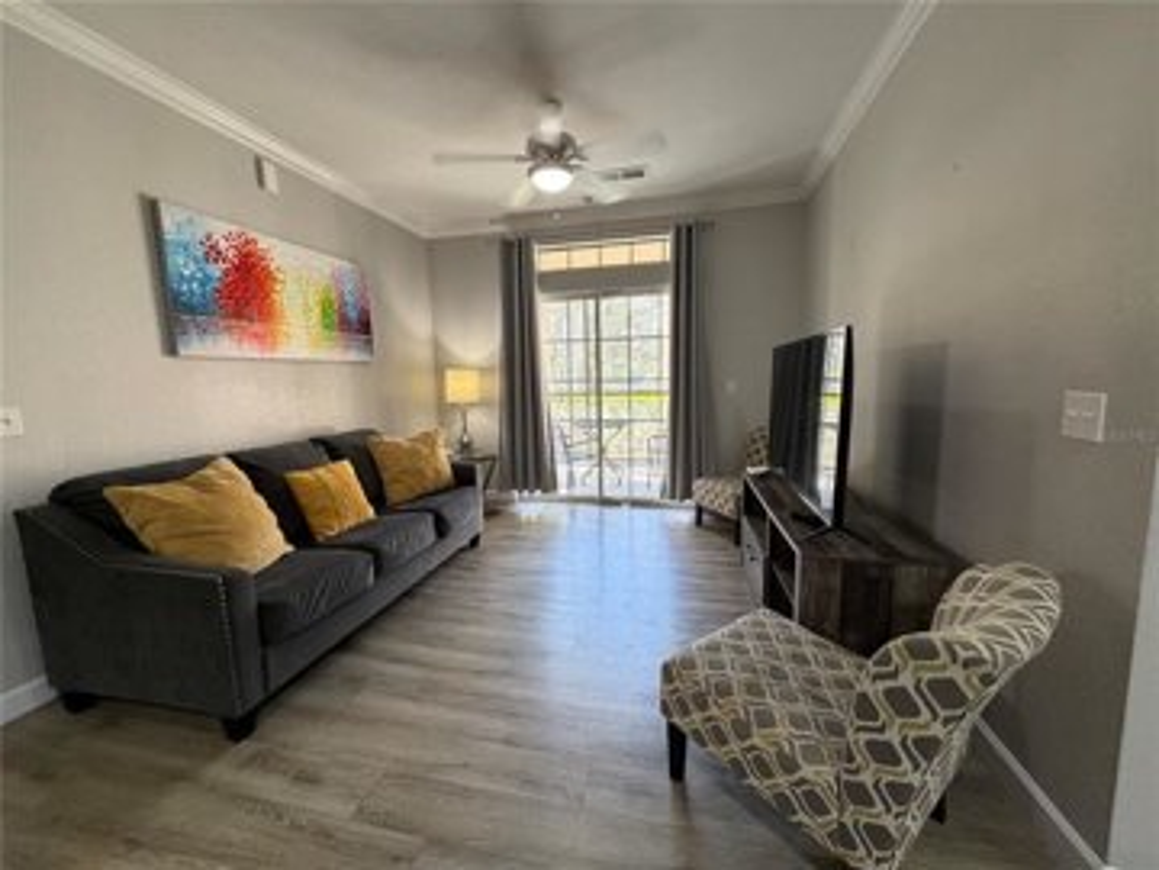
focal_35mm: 14
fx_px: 469
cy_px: 435
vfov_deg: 85.7
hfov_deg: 102.1
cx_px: 580
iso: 250
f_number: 2.2
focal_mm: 2.22
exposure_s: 1/60
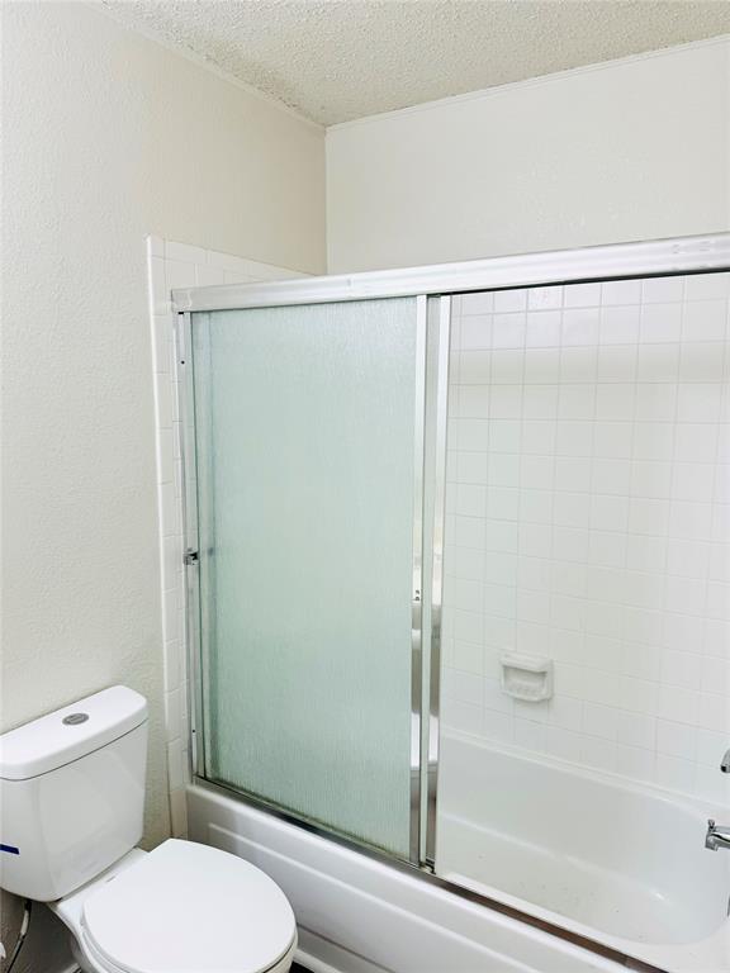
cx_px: 365
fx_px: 675
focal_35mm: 24
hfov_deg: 56.8
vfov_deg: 71.6
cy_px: 486
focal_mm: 6.86
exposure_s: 1/120
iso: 80
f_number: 1.78
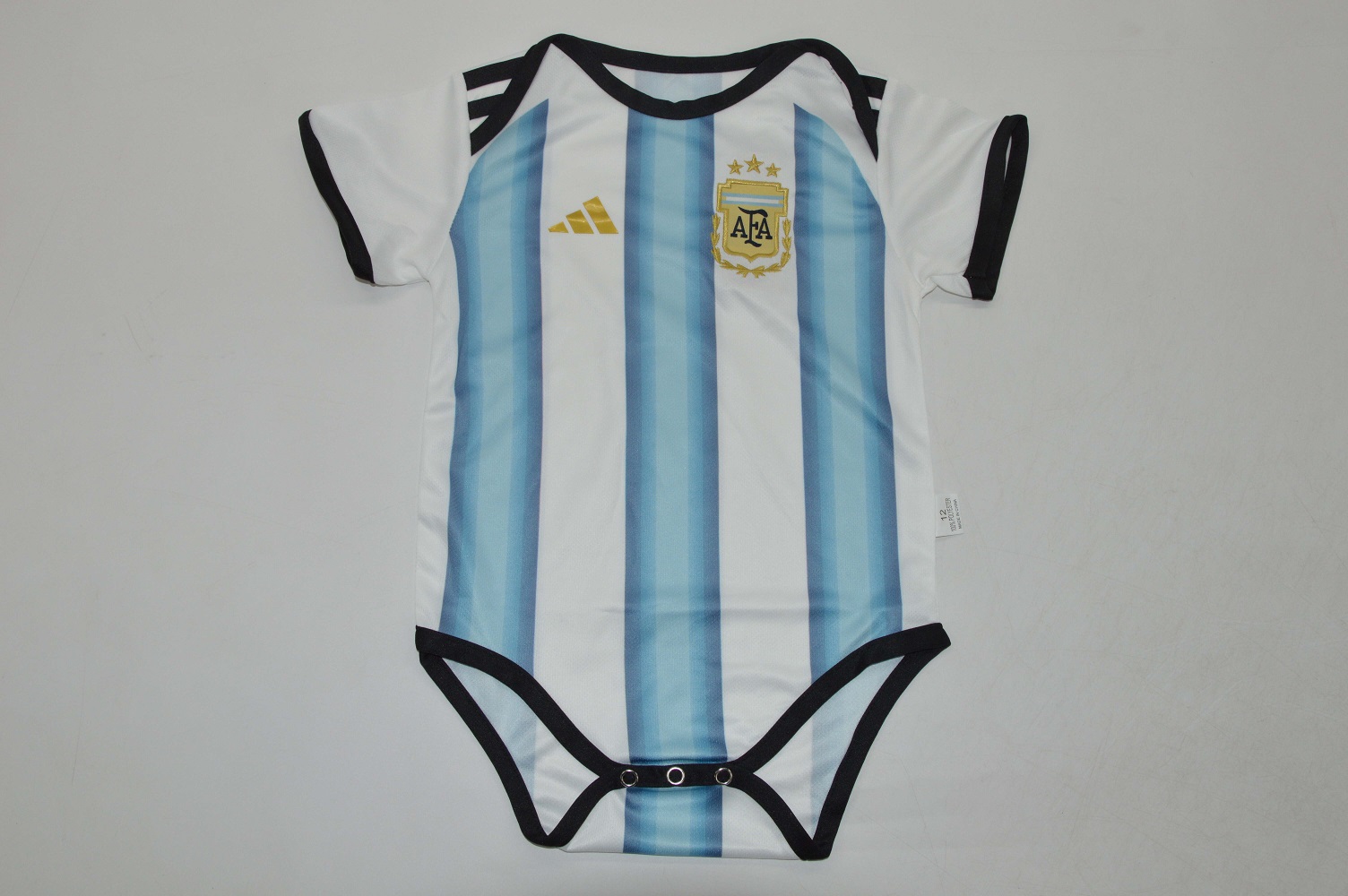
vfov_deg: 39.9
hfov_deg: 57.3
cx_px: 674
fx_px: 1235
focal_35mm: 33
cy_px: 448
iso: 400
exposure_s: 1/200
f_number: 13
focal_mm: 22
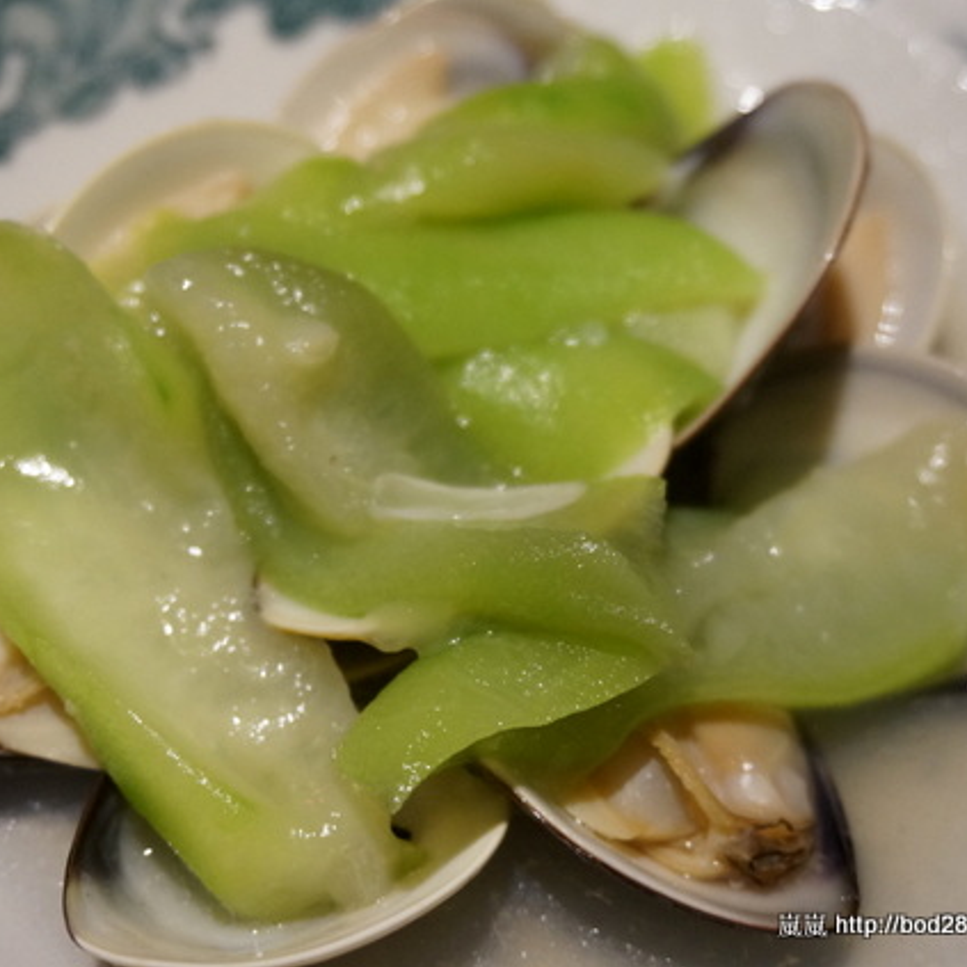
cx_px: 475
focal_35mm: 54
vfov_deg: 31.6
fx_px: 1707
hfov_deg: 31.6
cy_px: 484
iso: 1600
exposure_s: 1/60
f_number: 4.5
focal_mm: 28
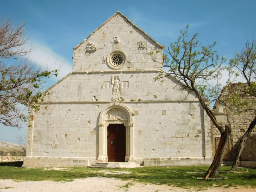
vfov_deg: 37.7
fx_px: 281
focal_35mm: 38
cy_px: 96
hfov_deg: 49.0
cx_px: 128
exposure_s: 1/320
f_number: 8.9
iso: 100
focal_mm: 6.66
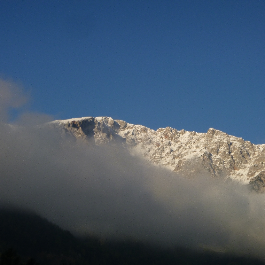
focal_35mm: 119
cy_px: 133
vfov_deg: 14.7
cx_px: 148
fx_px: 1031
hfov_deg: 14.6
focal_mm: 18
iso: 100
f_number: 5.7
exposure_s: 1/500
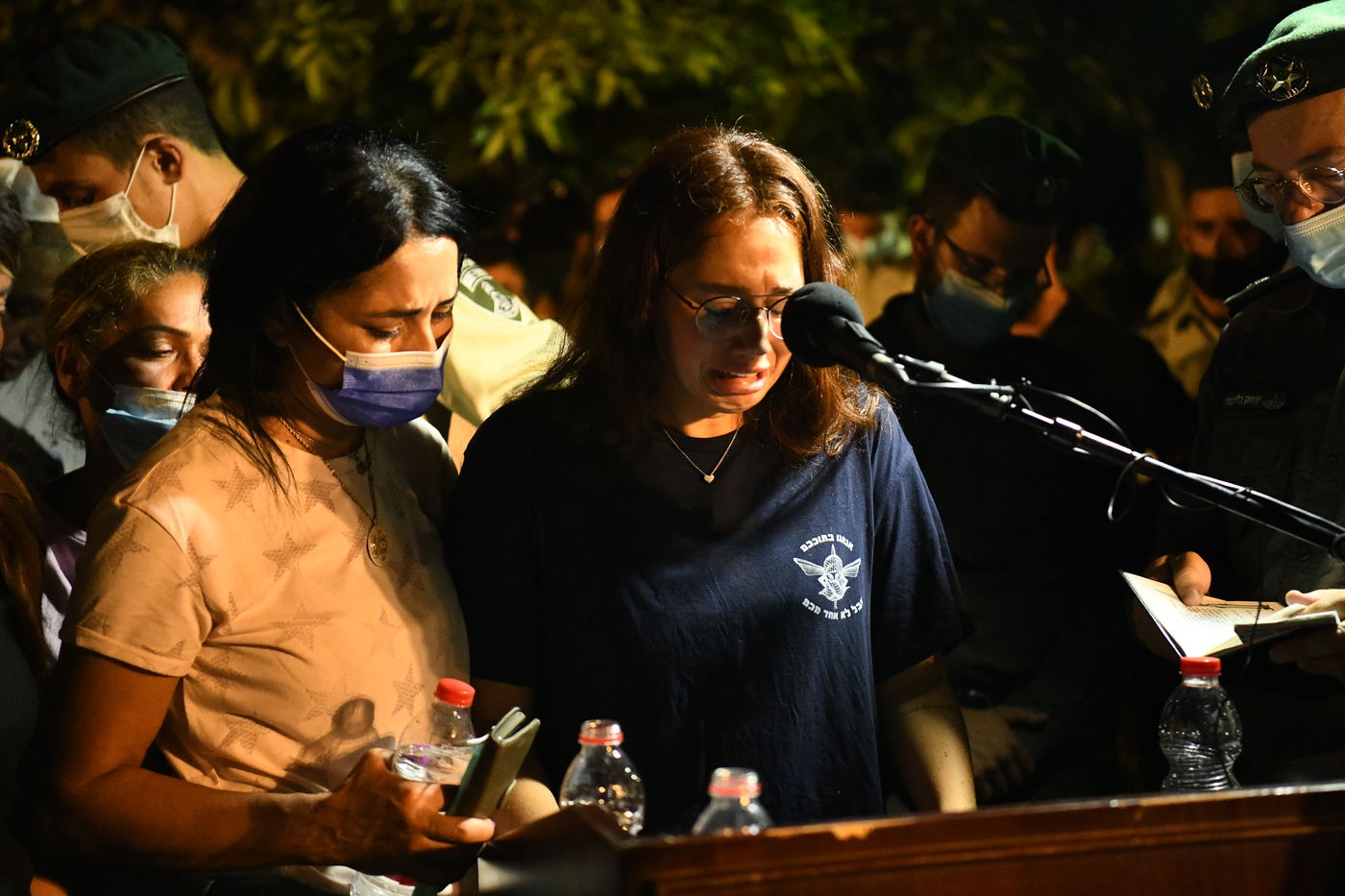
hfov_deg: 28.8
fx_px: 2615
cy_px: 448
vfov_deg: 19.5
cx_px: 672
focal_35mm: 70
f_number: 2.8
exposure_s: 1/400
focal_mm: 70
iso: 12800
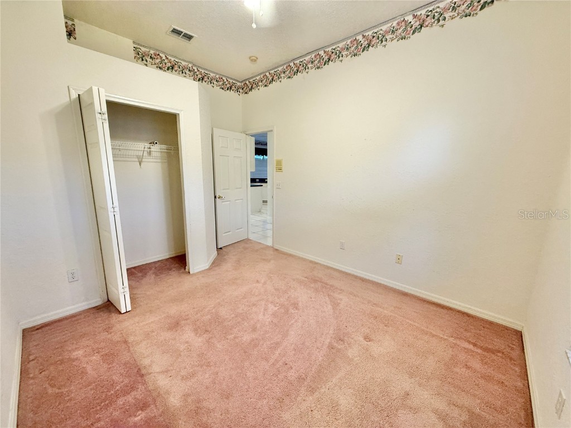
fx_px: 231
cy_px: 214
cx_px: 286
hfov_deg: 102.1
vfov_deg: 85.7
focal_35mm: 14
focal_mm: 2.22
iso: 250
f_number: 2.2
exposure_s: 1/60
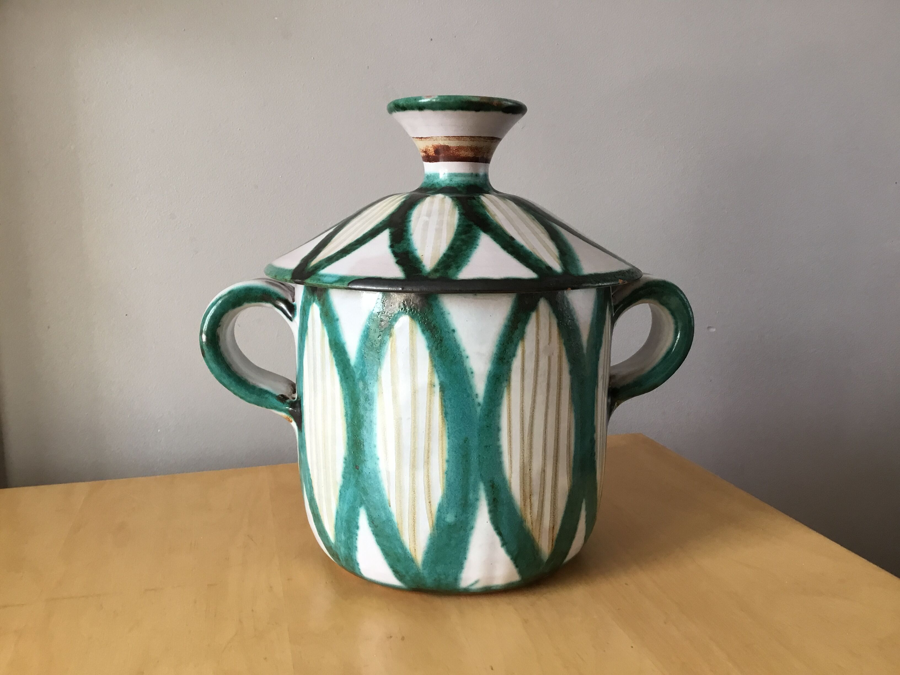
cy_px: 338
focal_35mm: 31
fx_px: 806
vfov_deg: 45.4
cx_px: 450
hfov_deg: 58.4
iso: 64
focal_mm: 3.3
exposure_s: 1/33
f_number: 2.4
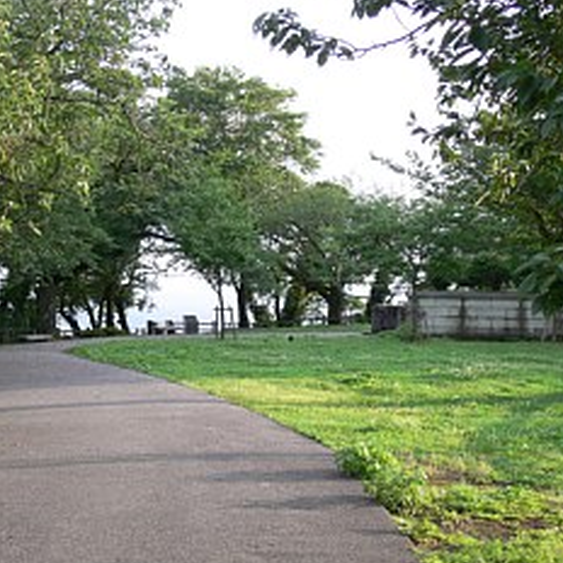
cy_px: 306
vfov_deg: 24.6
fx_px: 1288
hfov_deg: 24.7
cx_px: 265
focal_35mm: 70
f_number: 4
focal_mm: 9.7
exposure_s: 1/80
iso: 80
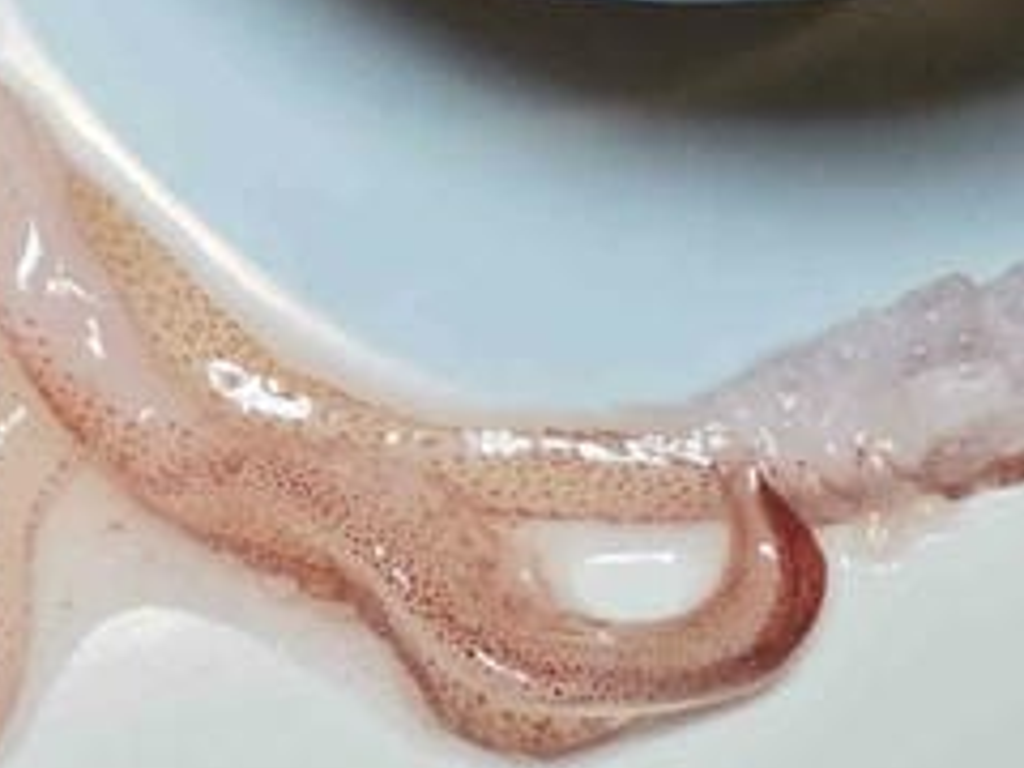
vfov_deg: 14.3
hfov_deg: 20.4
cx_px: 175
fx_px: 2810
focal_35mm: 95
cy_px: -452
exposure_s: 1/120
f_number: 1.8
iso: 80
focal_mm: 2.03
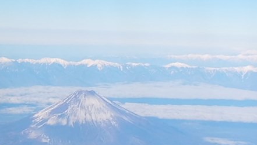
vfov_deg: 6.3
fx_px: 1308
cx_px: 65
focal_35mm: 192
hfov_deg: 11.2
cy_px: 75
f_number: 2.2
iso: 50
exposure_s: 1/1053
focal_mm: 4.5
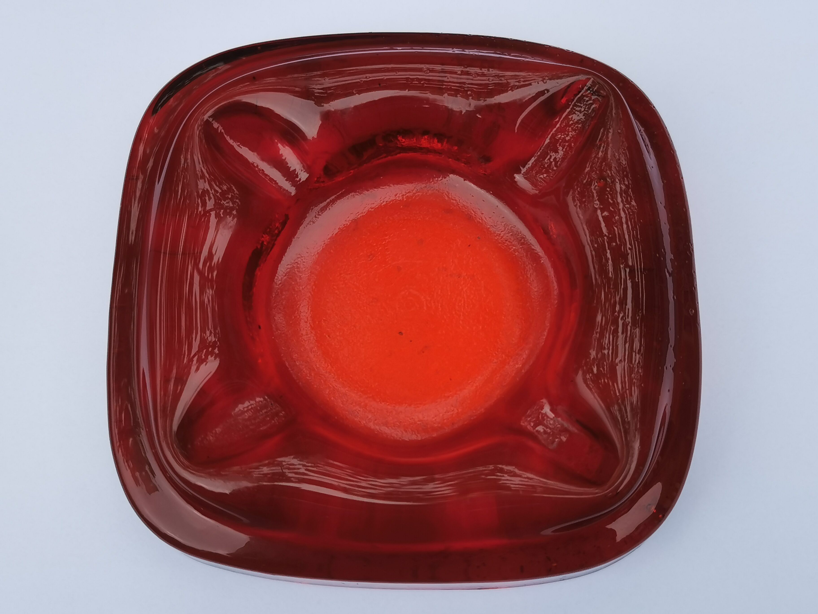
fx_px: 1063
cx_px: 409
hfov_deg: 42.1
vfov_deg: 32.2
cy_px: 307
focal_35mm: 45
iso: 50
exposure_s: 1/792
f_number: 1.8
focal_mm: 5.58
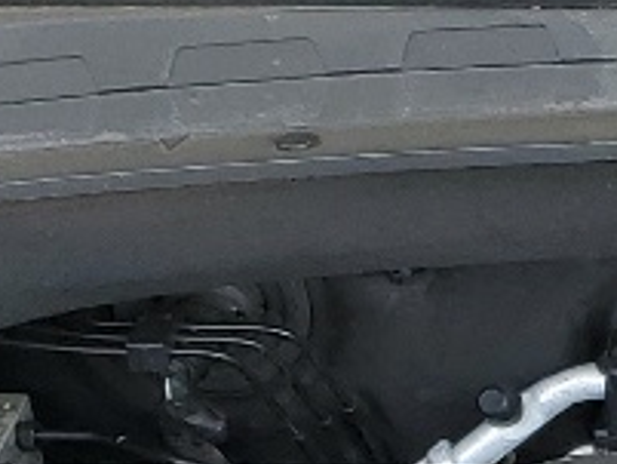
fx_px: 3692
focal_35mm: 207
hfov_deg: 9.3
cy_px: 891
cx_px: 936
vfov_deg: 7.0
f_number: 1.5
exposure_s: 1/312
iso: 50
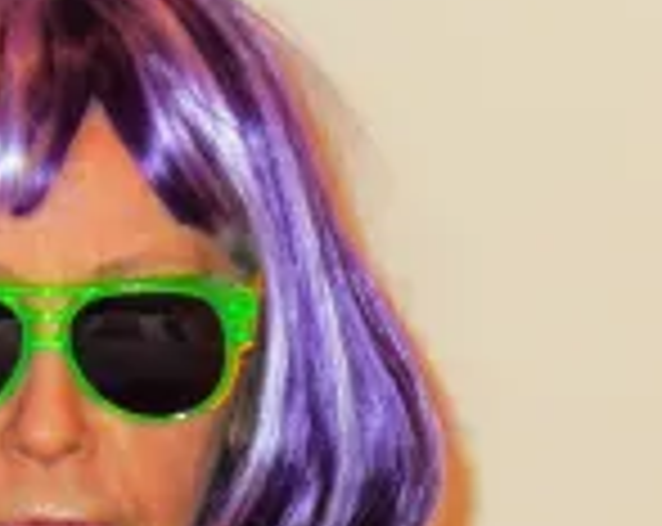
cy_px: 495
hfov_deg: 5.7
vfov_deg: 4.6
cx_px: 86
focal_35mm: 338
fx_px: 6609
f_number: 3.7
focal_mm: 21
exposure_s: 1/30
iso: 320
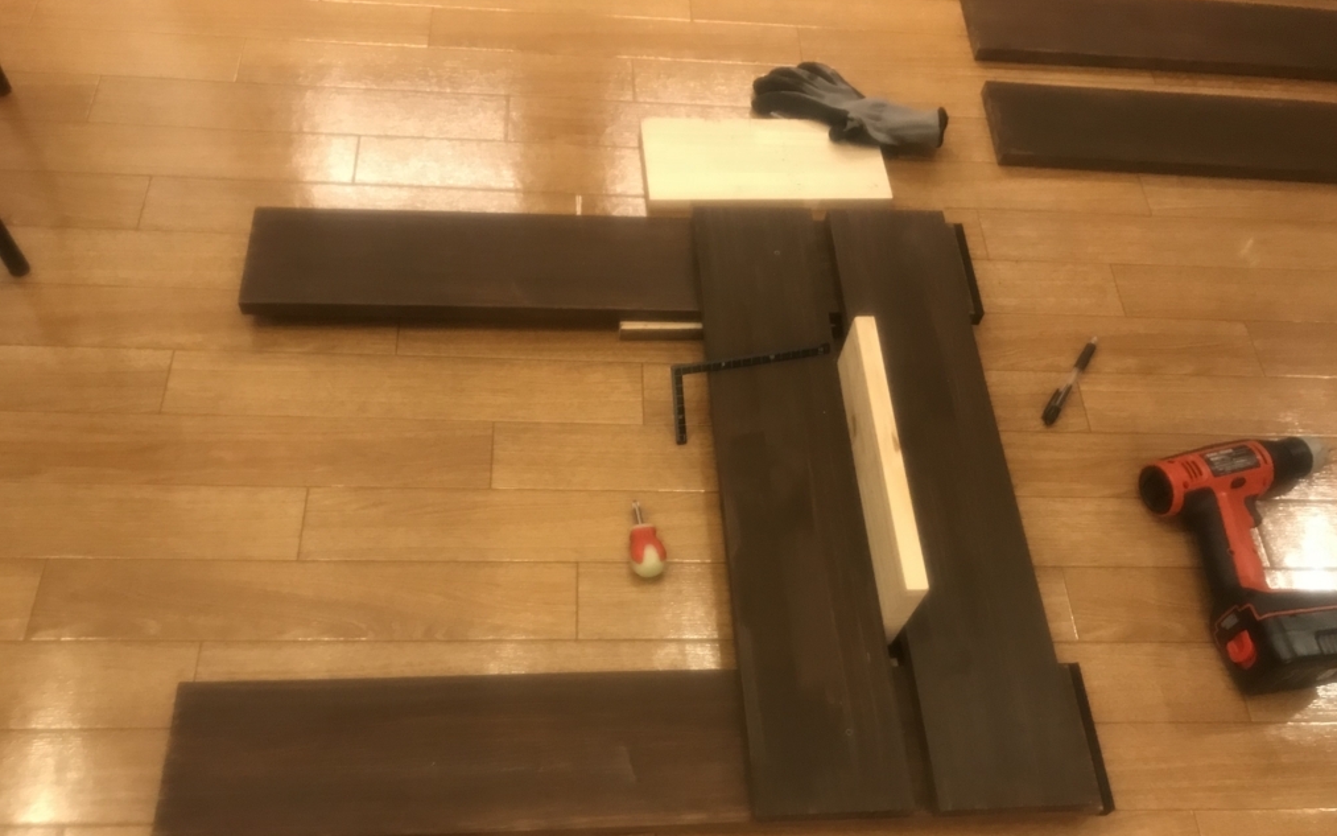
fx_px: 1093
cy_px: 501
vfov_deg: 41.6
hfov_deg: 62.9
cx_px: 674
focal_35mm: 30
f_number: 1.8
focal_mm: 3.99
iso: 100
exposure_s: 1/10
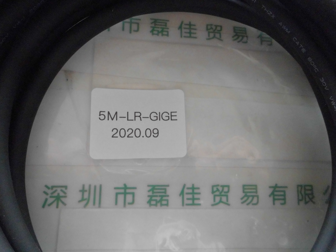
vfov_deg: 53.1
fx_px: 252
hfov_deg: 67.3
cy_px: 126
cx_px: 168
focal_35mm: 26
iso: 400
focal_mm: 4.6
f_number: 3.2
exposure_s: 1/15
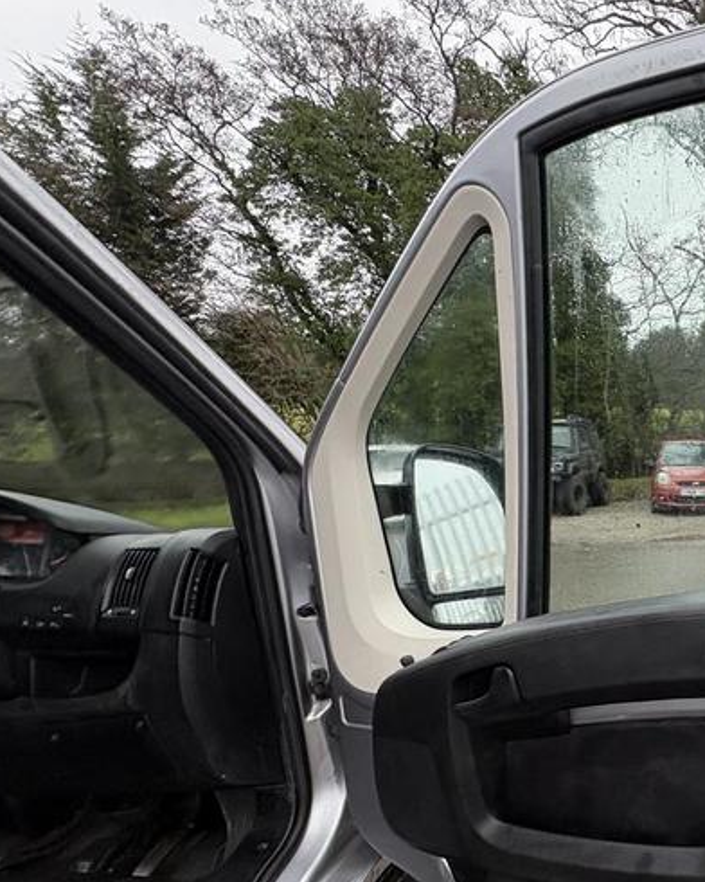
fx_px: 652
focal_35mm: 25
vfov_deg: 66.0
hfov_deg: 44.7
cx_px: 757
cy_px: 598
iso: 80
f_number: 2.2
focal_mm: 2.22
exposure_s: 1/99
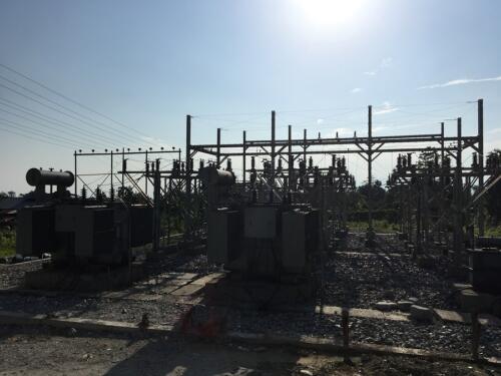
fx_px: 420
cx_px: 250
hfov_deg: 61.7
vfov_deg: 48.2
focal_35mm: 29
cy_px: 188
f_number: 2.2
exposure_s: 1/6410
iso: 25
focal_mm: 4.15
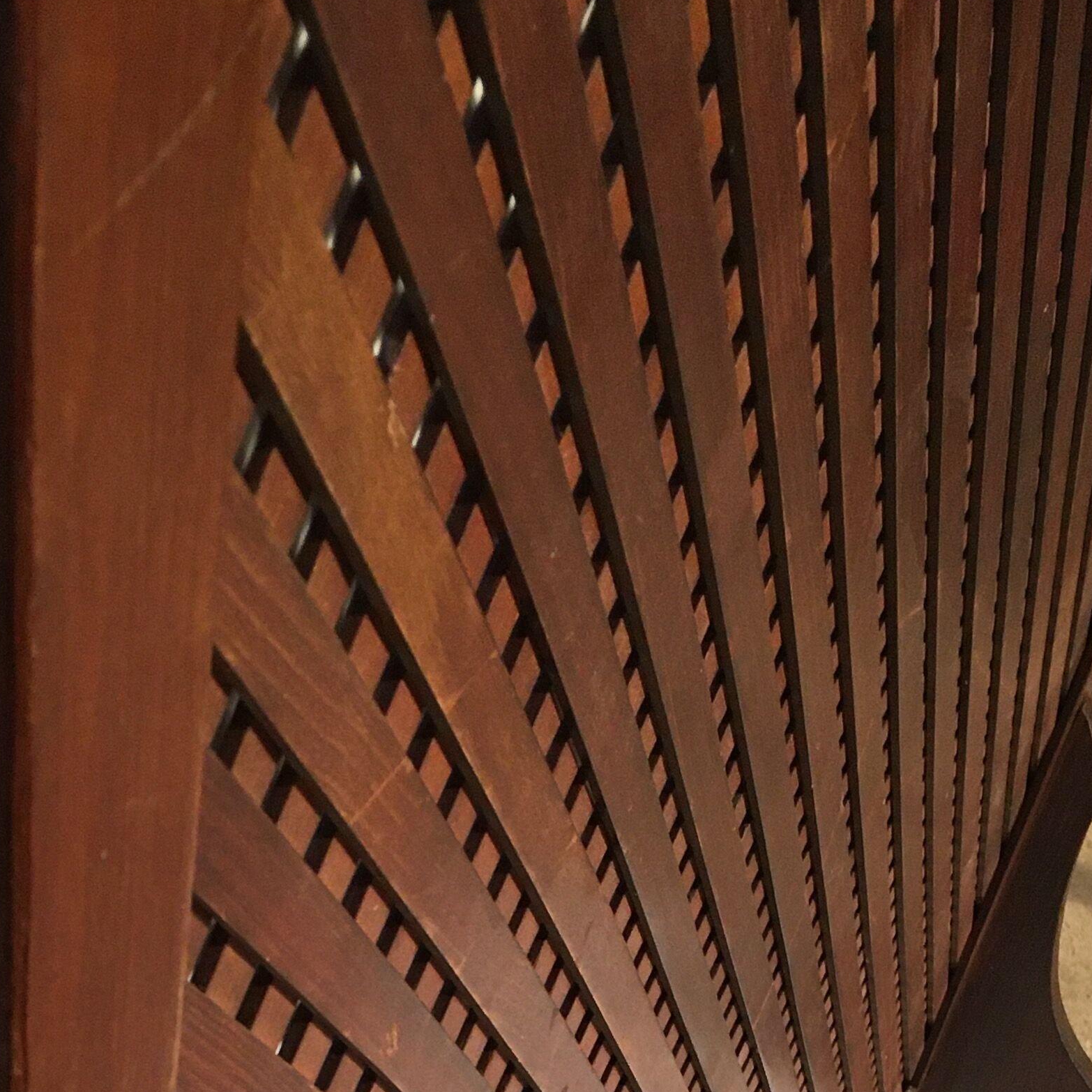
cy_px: 1351
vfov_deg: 23.6
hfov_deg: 25.9
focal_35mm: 66
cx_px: 331
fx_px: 2356
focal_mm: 4.15
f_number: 2.2
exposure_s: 1/33
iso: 200
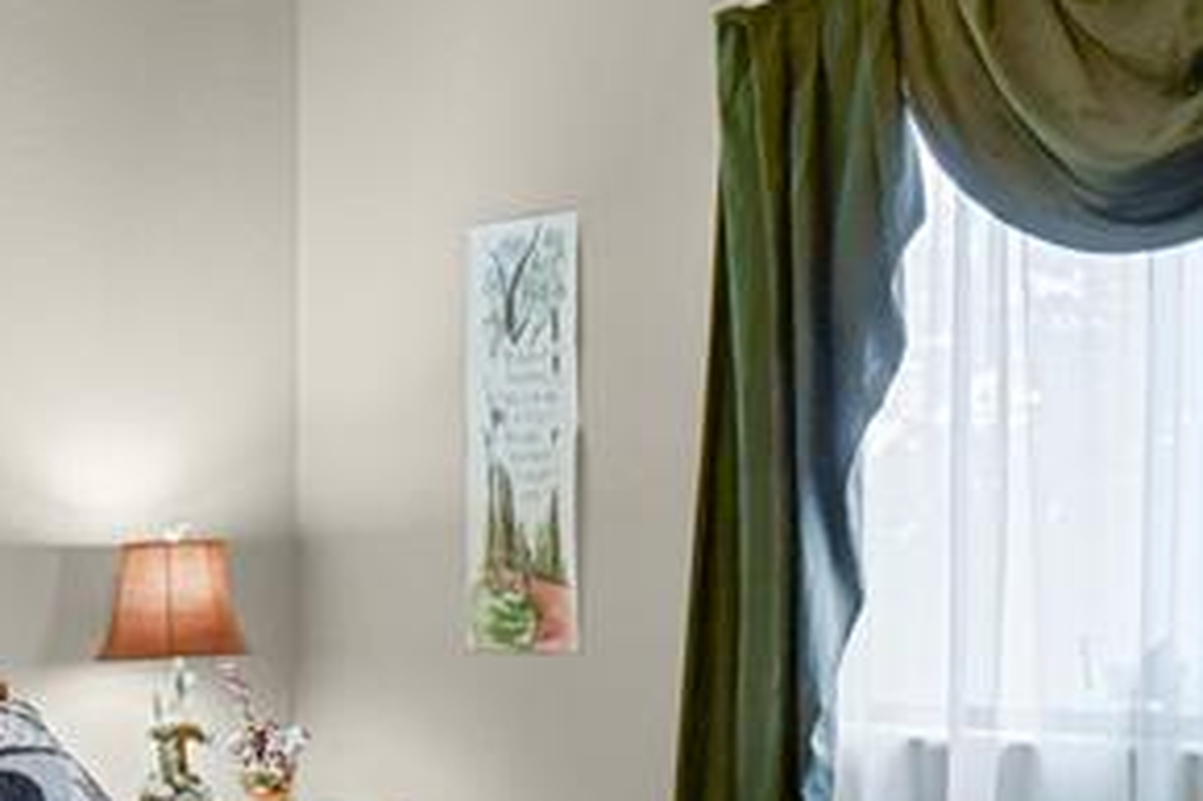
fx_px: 2004
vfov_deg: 22.5
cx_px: 377
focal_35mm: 60
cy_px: 544
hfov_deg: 33.1
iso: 12800
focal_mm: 17
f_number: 8
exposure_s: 1/20
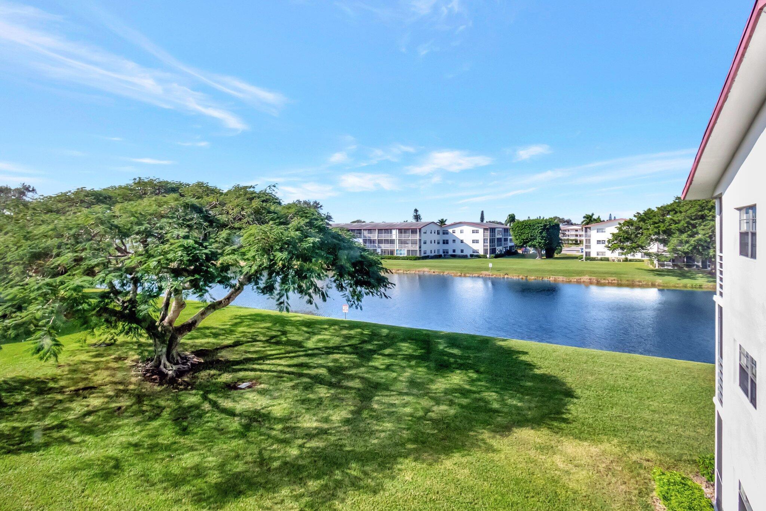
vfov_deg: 67.4
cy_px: 256
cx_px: 383
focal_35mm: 18
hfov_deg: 90.0
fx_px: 383
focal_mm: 12
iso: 1000
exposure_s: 1/4000
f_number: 8
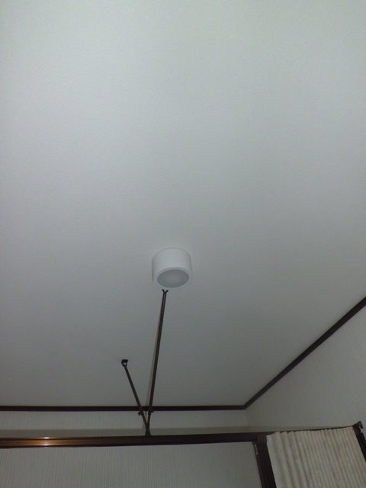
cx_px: 183
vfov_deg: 67.3
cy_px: 244
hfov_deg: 53.1
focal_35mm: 26
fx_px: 367
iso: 100
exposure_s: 1/60
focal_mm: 4.7
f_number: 2.8
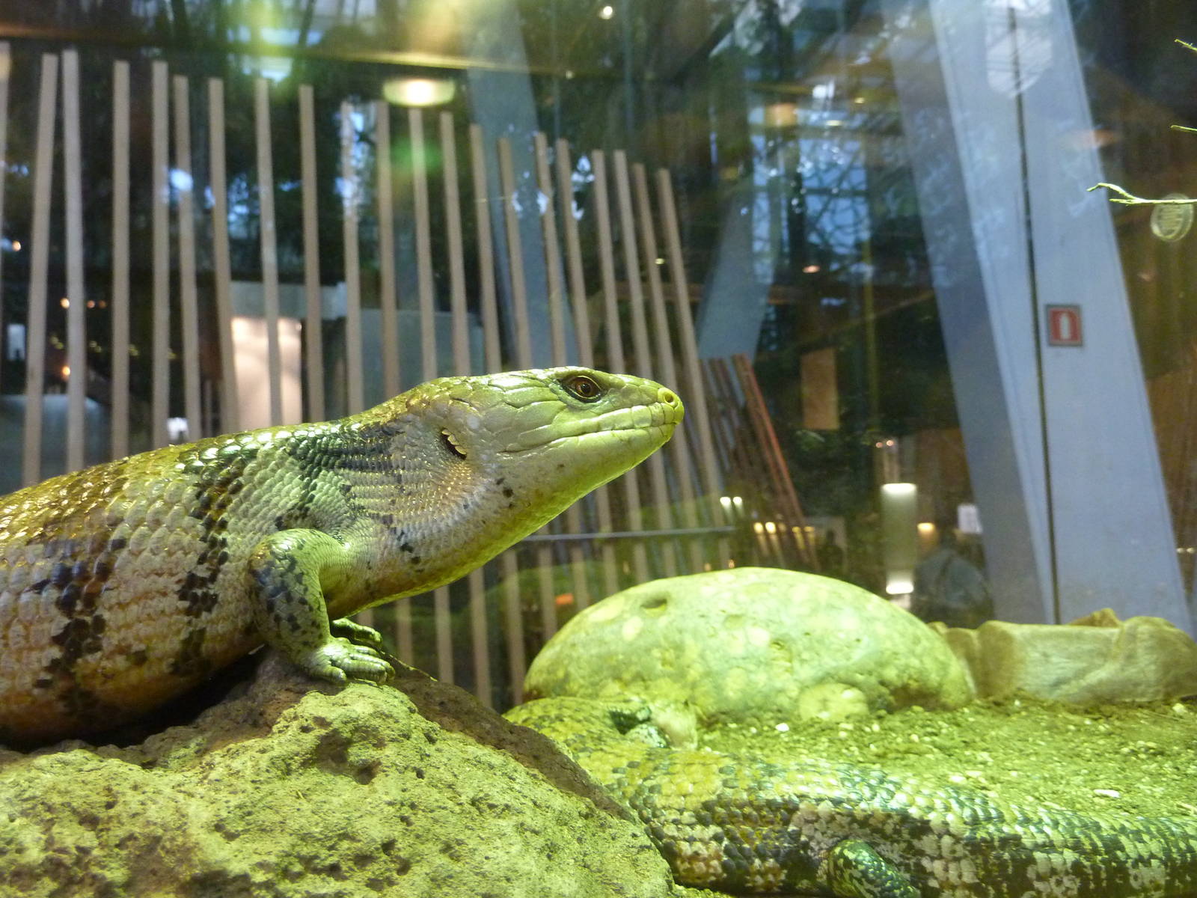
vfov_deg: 44.2
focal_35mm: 32
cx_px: 598
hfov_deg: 56.8
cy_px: 449
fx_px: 1107
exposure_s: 1/20
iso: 400
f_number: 3.5
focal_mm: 5.3
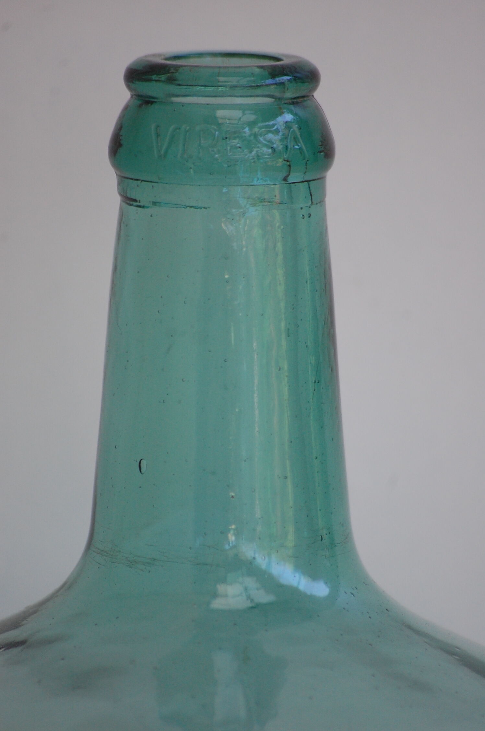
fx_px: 9127
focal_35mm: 450
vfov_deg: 4.6
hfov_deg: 3.0
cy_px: 366
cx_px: 242
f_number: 5.6
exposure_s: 1/160
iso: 800
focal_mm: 300
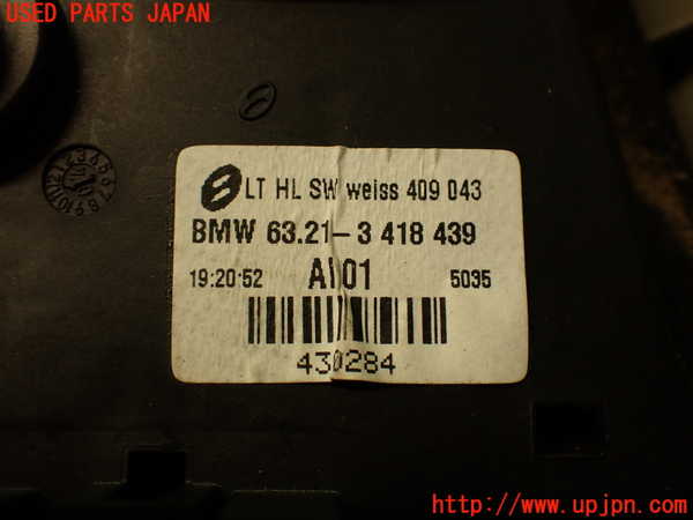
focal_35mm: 41
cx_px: 346
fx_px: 821
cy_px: 260
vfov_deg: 35.1
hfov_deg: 45.8
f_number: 2.8
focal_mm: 7.31
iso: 200
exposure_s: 1/50
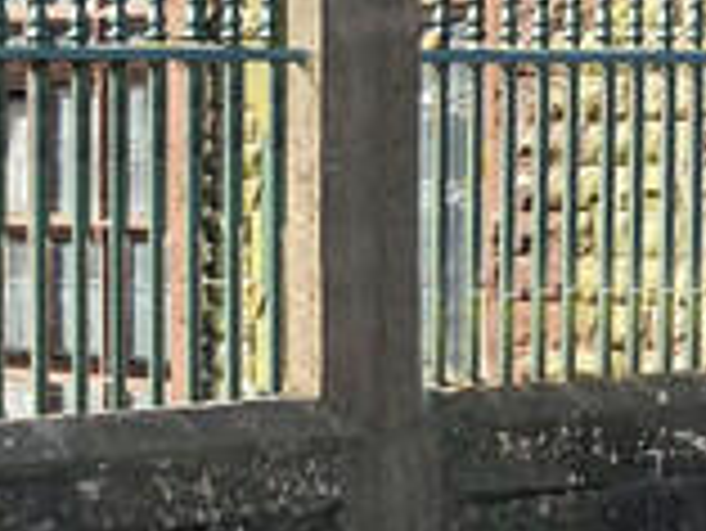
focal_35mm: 183
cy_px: -940
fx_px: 3735
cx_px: 998
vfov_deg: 7.4
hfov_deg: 10.5
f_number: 1.8
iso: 20
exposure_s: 1/1000
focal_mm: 4
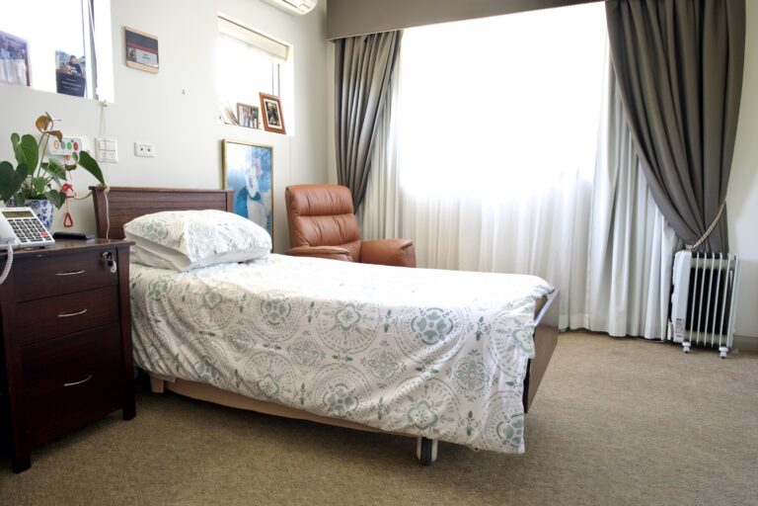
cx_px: 379
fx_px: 505
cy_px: 253
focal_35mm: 24
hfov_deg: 73.7
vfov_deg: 53.1
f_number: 8
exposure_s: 1
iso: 100
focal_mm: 24
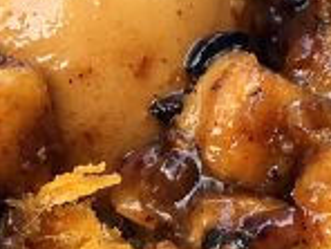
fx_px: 1310
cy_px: 71
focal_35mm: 137
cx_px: 83
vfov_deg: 10.8
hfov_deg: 14.3
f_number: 2.2
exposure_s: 1/100
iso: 32
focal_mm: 4.15
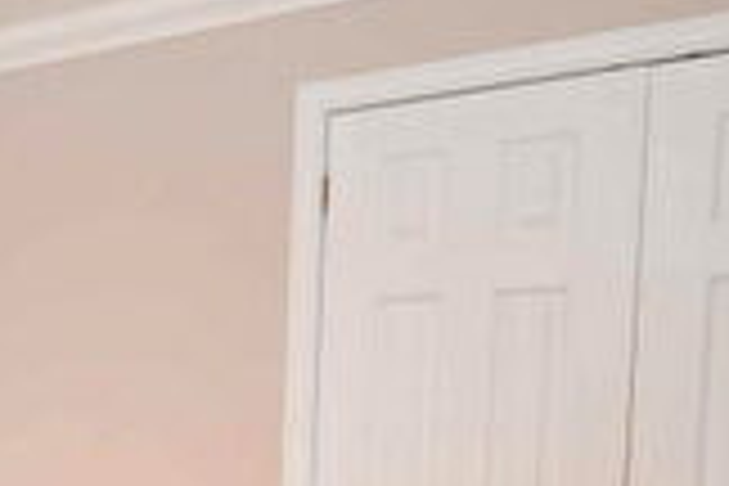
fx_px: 1316
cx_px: -234
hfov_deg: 26.1
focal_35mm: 65
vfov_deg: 20.0
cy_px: 538
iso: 320
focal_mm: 10
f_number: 4
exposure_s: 1/60
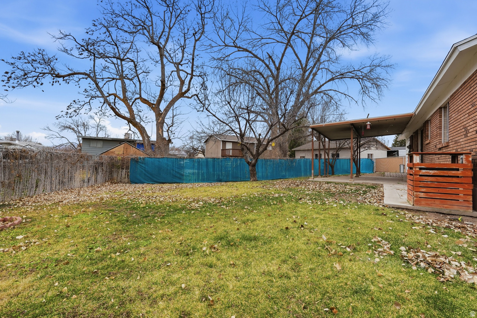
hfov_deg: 95.0
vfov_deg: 72.1
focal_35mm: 16
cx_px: 238
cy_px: 159
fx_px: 219
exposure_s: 1/1600
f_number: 10
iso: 250
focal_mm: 16.5
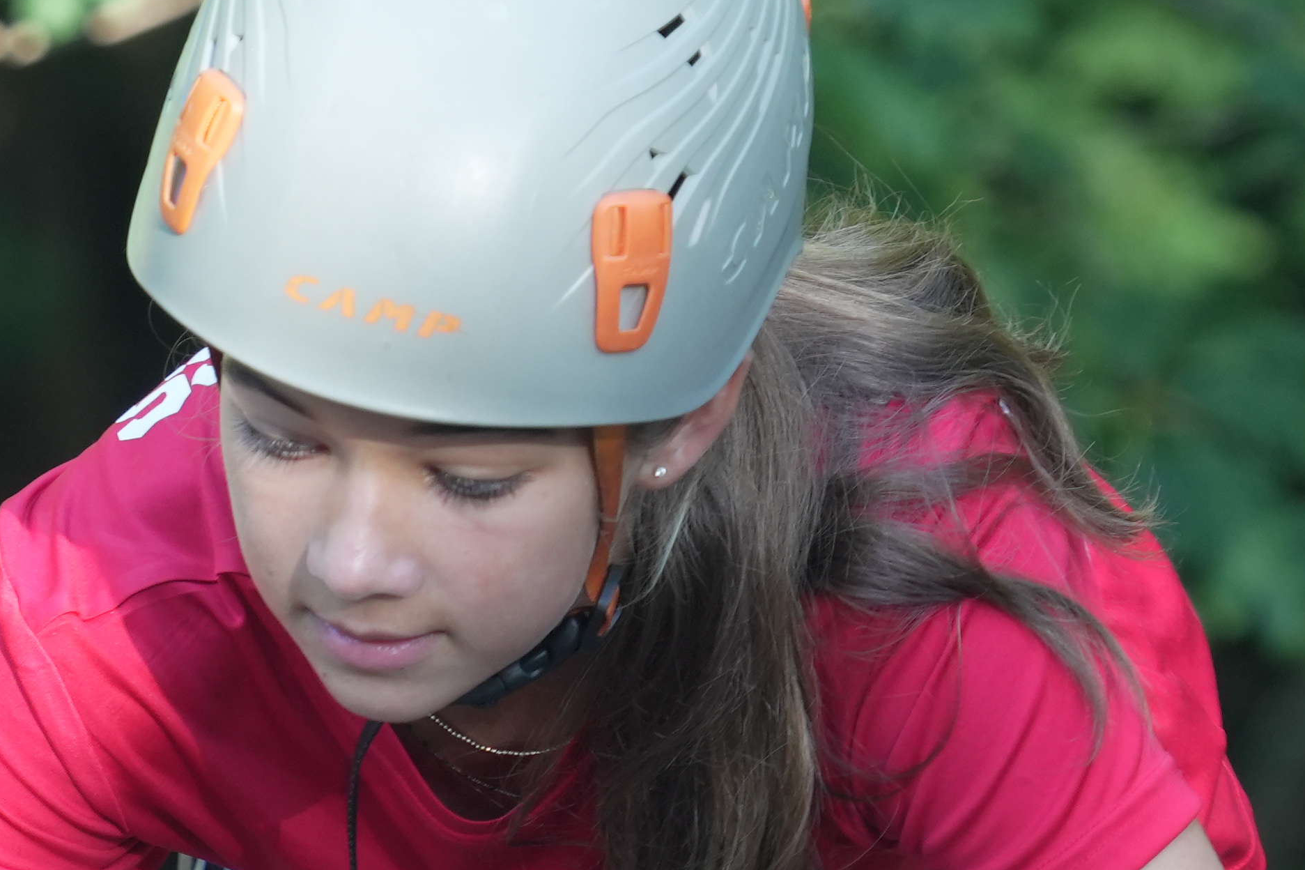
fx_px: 26311
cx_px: 400
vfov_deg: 1.9
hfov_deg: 2.8
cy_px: 503
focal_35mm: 726
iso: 800
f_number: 5.6
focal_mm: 194
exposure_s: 1/250
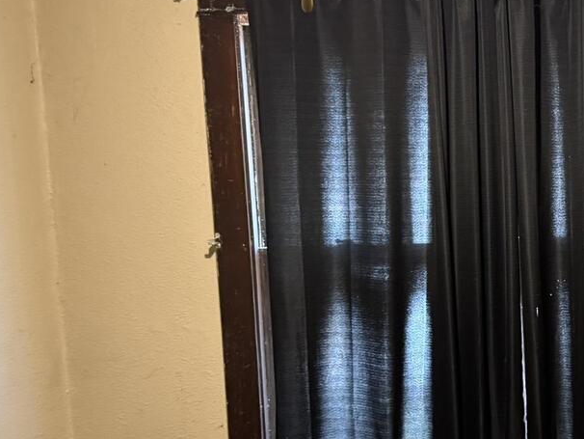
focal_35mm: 57
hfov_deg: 31.9
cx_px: 544
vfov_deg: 25.5
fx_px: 962
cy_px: 298
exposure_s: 1/40
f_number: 1.78
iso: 1000
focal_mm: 6.76
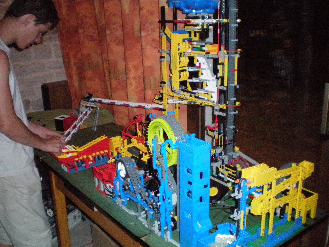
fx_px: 361
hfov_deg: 49.0
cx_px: 164
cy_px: 124
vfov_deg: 37.7
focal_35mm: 38
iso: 800
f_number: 3.1
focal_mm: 6.3
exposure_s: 1/125
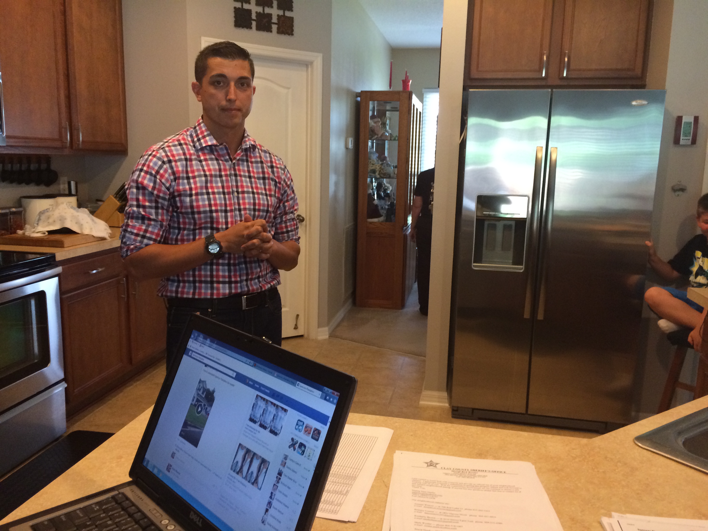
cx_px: 354
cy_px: 266
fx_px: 593
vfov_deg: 48.2
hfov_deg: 61.7
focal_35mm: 29
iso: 200
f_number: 2.2
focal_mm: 4.15
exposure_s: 1/30
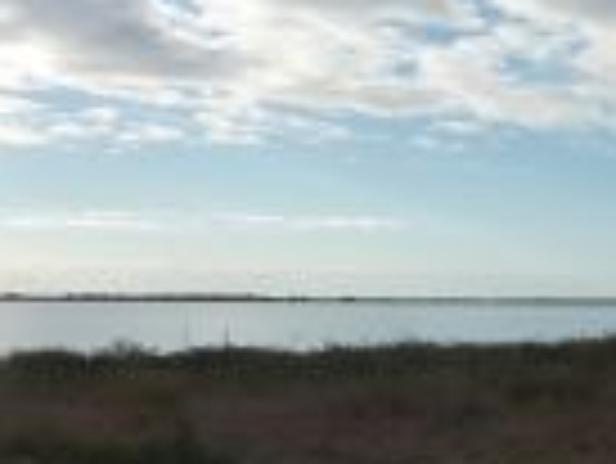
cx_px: 607
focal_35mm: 73
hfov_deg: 25.4
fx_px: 1300
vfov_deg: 20.2
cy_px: 225
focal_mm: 4.1
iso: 125
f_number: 5
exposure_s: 1/500
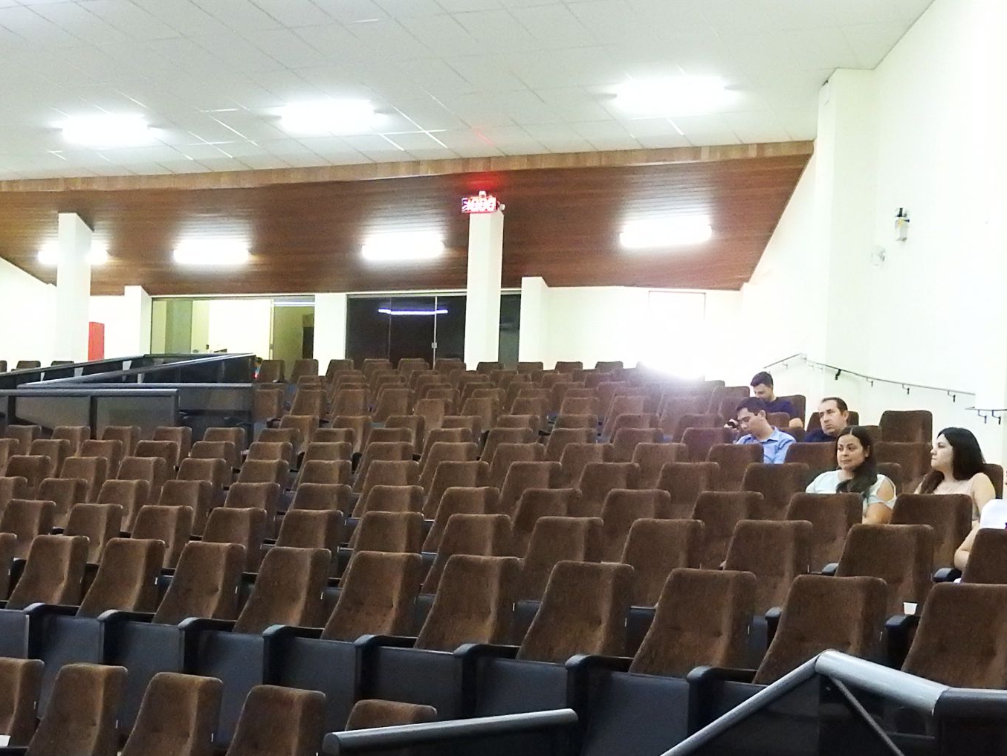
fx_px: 1775
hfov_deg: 31.6
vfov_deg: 23.8
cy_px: 563
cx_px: 424
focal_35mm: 61
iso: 1600
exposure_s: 1/40
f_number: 3.8
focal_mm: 6.3
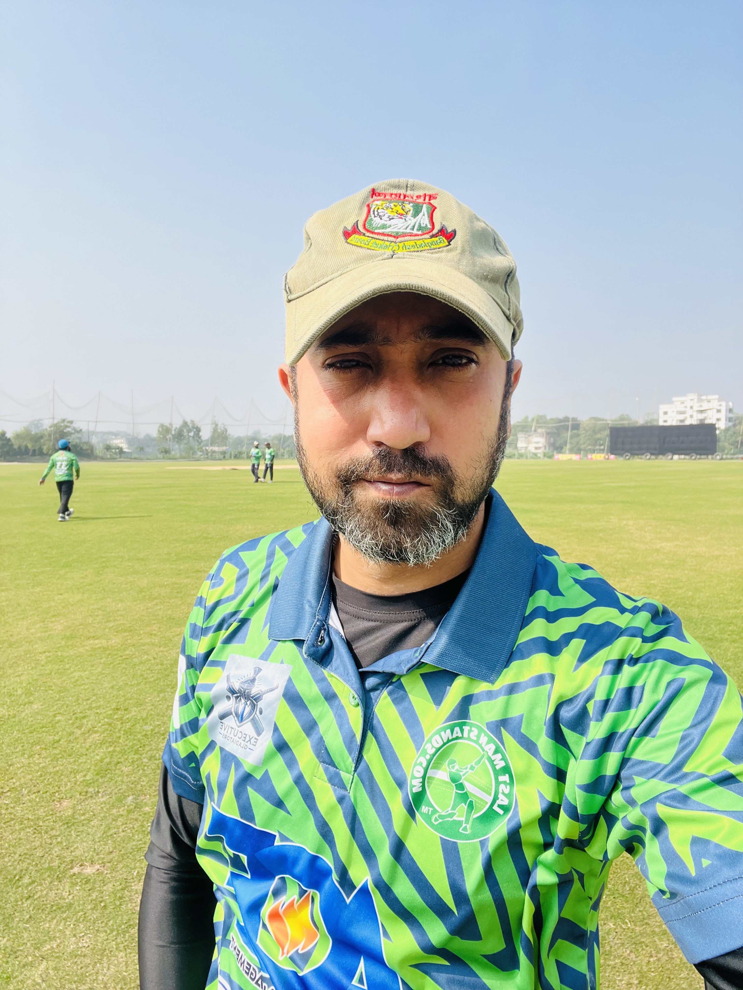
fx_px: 658
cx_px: 372
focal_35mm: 23
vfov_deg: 73.9
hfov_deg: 58.9
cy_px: 495
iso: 32
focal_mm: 2.71
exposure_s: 1/505
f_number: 2.2
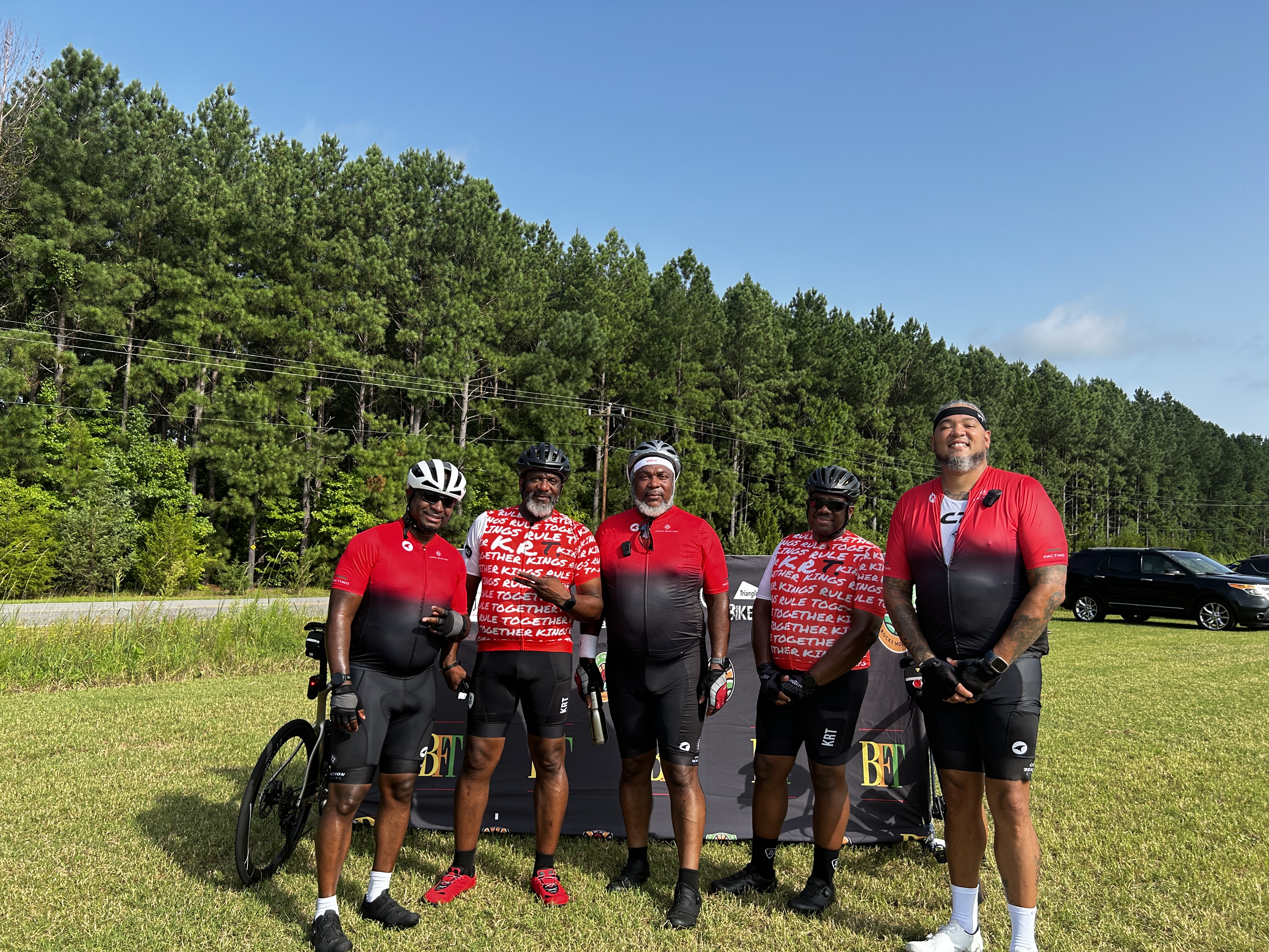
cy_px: 476
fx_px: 953
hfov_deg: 67.3
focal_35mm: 26
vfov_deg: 53.1
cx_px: 634
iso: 50
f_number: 1.5
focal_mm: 5.7
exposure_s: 1/2123
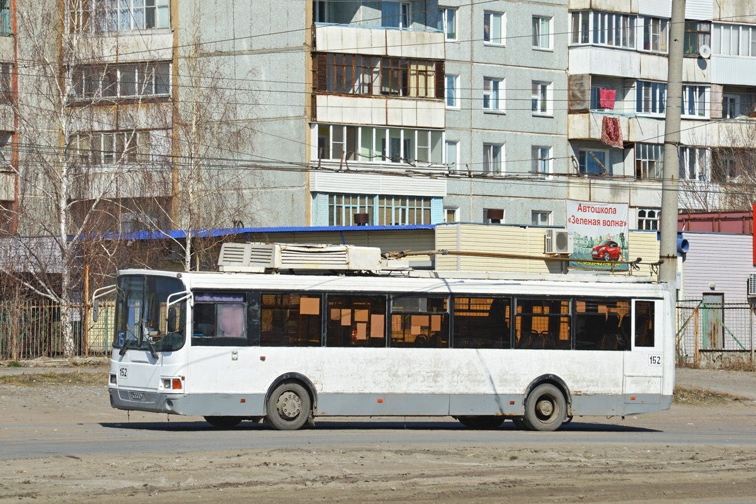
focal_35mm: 158
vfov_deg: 8.7
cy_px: 252
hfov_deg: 13.0
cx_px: 378
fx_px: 3307
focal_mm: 105
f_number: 11
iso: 100
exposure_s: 1/400
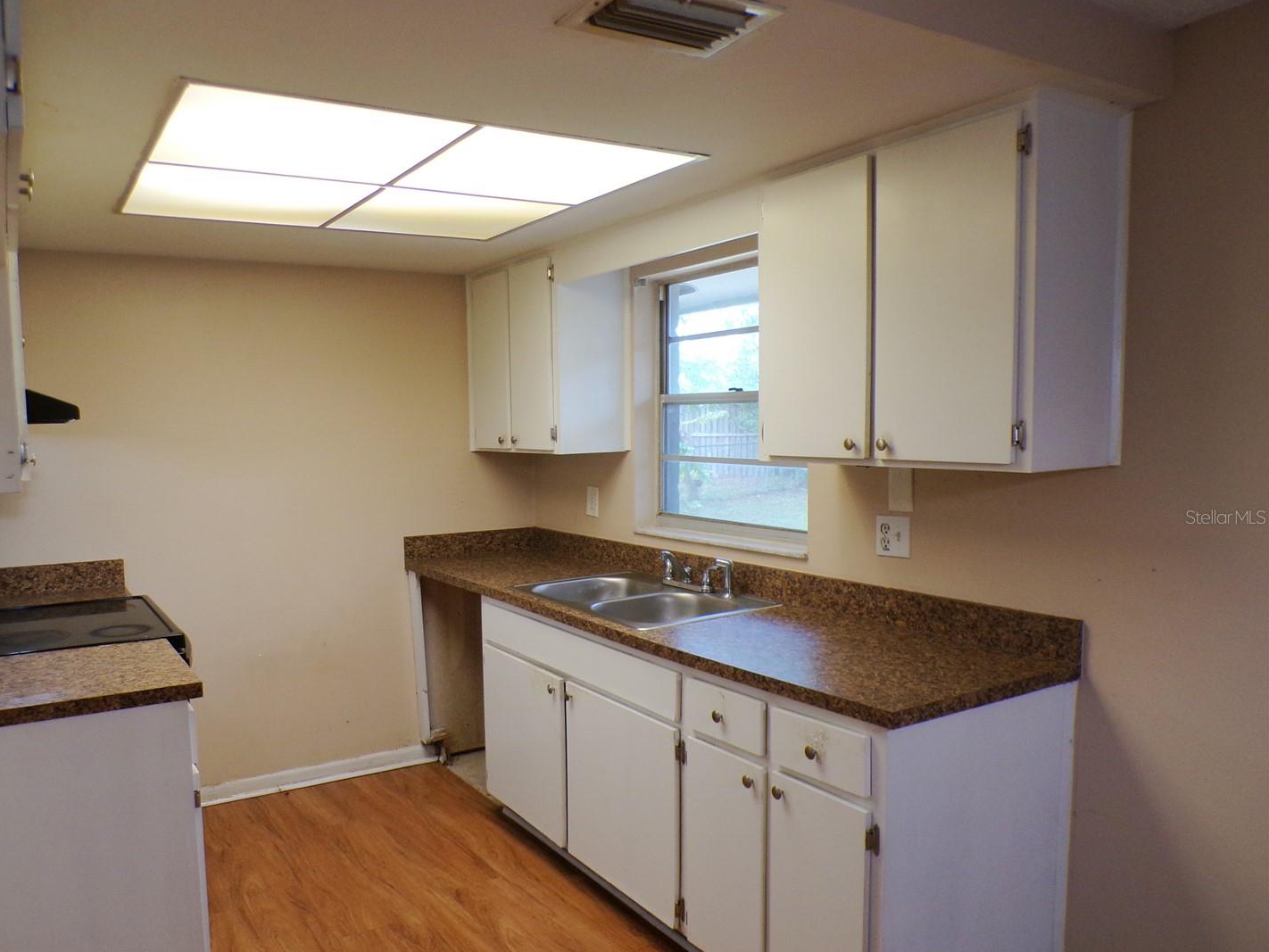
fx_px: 990
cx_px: 556
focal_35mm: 27
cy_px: 517
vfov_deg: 51.3
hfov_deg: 65.1
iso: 178
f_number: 3
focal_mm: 4.3
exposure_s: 1/34
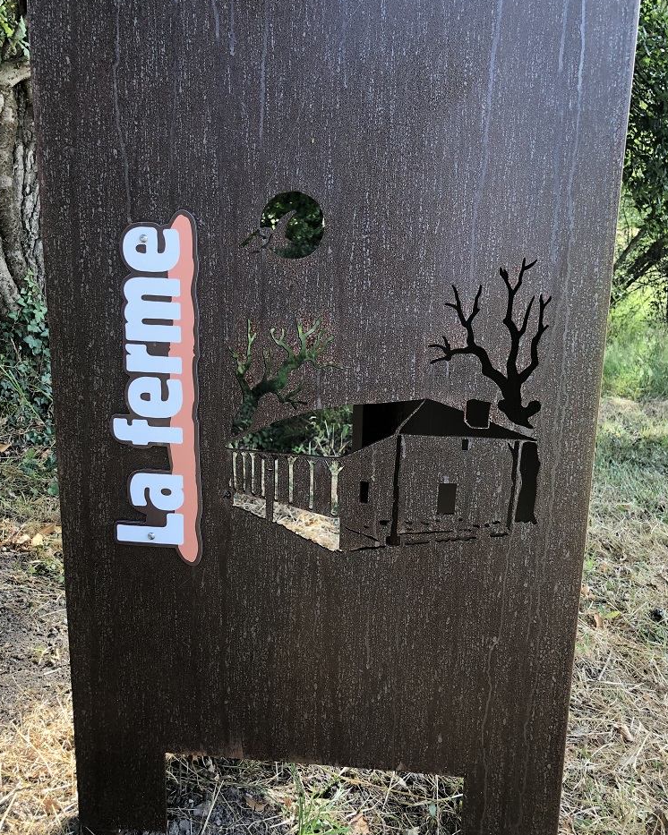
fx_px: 742
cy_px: 419
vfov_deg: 58.8
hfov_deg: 48.5
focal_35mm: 30
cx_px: 334
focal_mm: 3.99
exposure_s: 1/120
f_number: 1.8
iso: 64
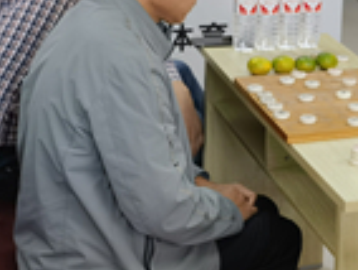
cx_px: 499
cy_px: 32
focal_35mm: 95
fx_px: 984
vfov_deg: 15.4
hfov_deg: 18.7
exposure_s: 1/100
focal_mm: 6.67
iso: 100
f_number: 1.9
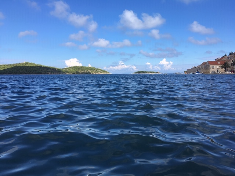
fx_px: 197
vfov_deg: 48.2
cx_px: 118
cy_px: 88
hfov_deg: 61.7
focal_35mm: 29
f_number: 2.2
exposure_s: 1/1304
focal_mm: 4.15
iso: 25
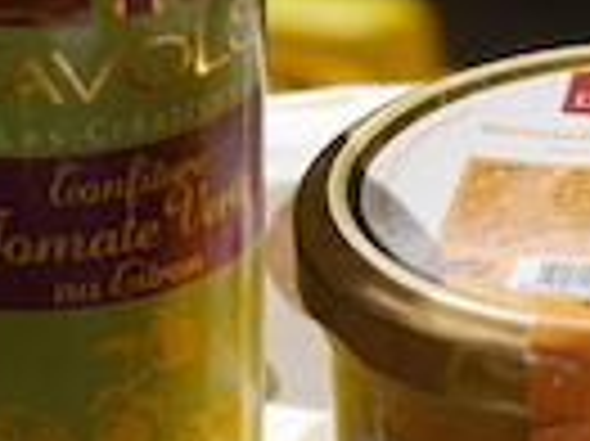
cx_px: -293
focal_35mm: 558
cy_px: 180
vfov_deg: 2.7
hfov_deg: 3.5
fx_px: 9502
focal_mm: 61
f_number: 6.3
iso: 200
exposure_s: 1/400
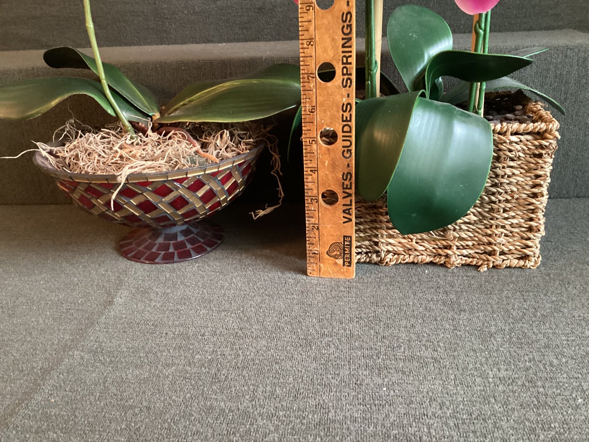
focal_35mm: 31
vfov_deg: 45.4
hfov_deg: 58.3
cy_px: 221
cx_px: 294
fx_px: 528
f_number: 2.4
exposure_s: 1/25
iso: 500
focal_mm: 3.3
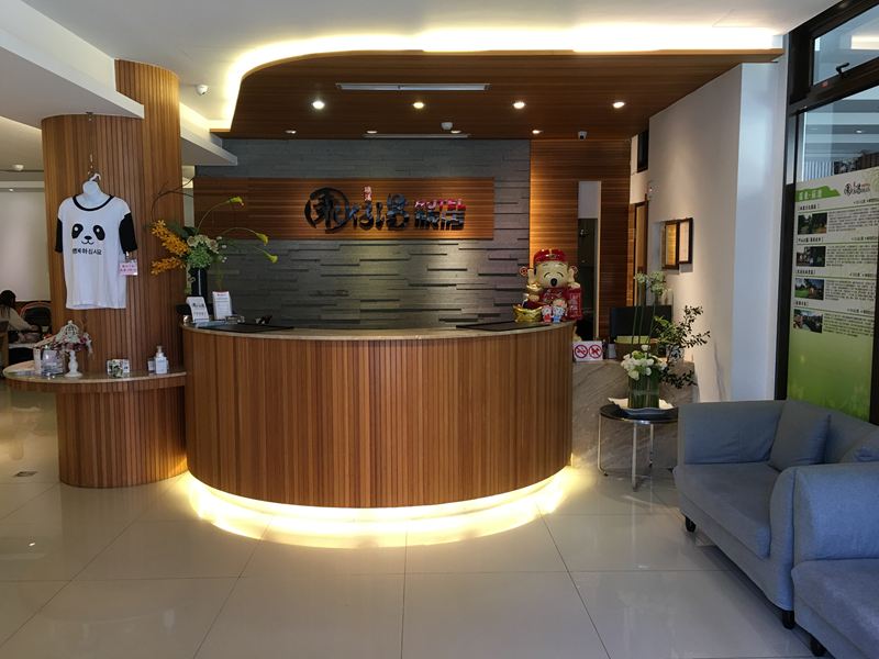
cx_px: 440
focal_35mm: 29
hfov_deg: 61.7
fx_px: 736
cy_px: 330
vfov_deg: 48.2
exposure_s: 1/30
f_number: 2.2
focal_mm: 4.15
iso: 40
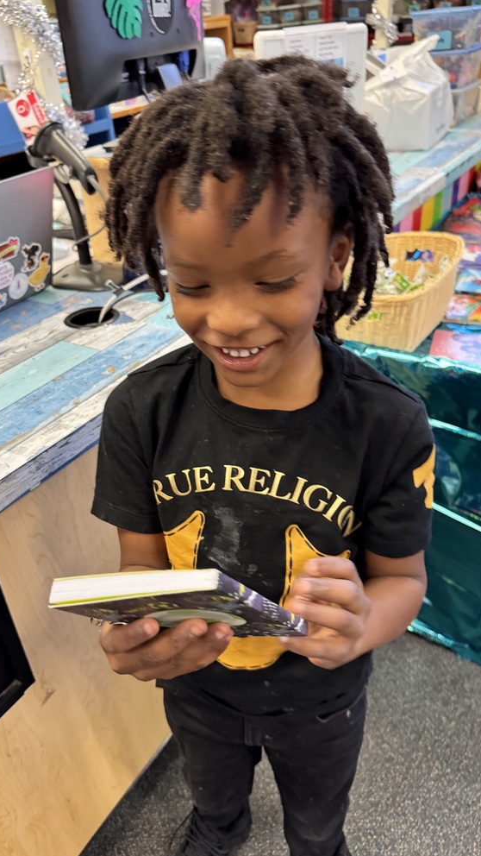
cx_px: 225
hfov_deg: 42.9
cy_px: 441
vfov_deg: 69.8
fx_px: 612
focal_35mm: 27
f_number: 1.78
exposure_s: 1/60
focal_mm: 6.76
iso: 500
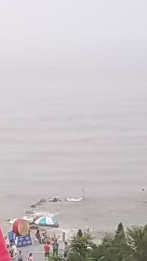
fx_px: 1041
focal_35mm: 150
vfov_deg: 14.3
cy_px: 197
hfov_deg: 7.7
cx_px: -165
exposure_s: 1/200
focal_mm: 6.5
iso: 80
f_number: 3.1
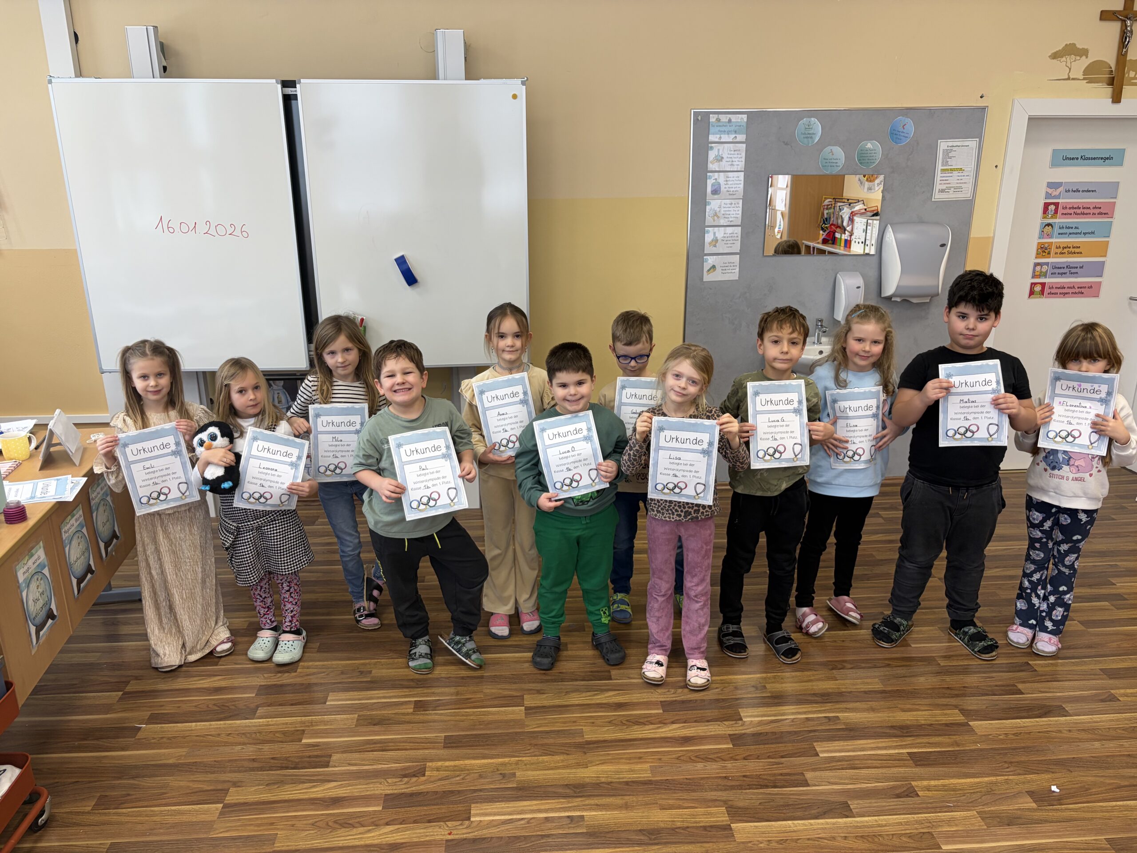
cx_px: 568
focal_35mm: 26
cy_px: 426
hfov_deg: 67.3
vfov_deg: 53.1
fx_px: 854
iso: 80
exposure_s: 1/100
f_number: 1.6
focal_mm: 5.96
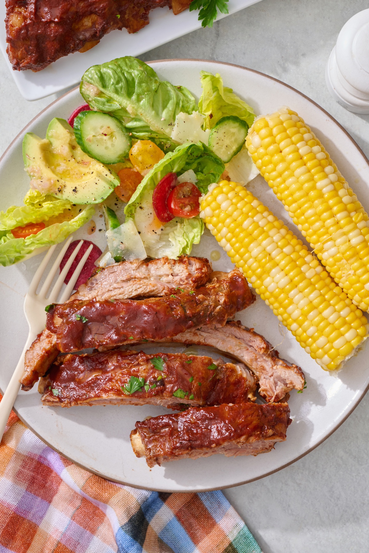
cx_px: 184
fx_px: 1153
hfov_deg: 18.2
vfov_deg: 27.0
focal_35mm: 75
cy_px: 276
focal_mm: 75
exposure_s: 1/200
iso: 800
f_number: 14
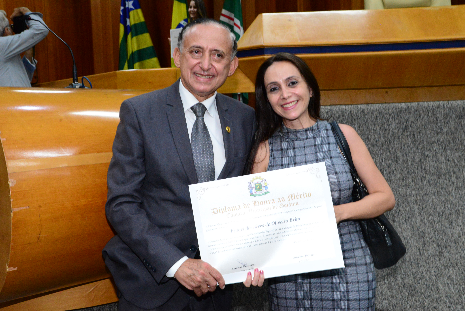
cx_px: 232
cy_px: 156
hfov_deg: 42.7
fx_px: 594
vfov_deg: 29.3
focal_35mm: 46
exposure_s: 1/50
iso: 6400
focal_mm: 46
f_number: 10
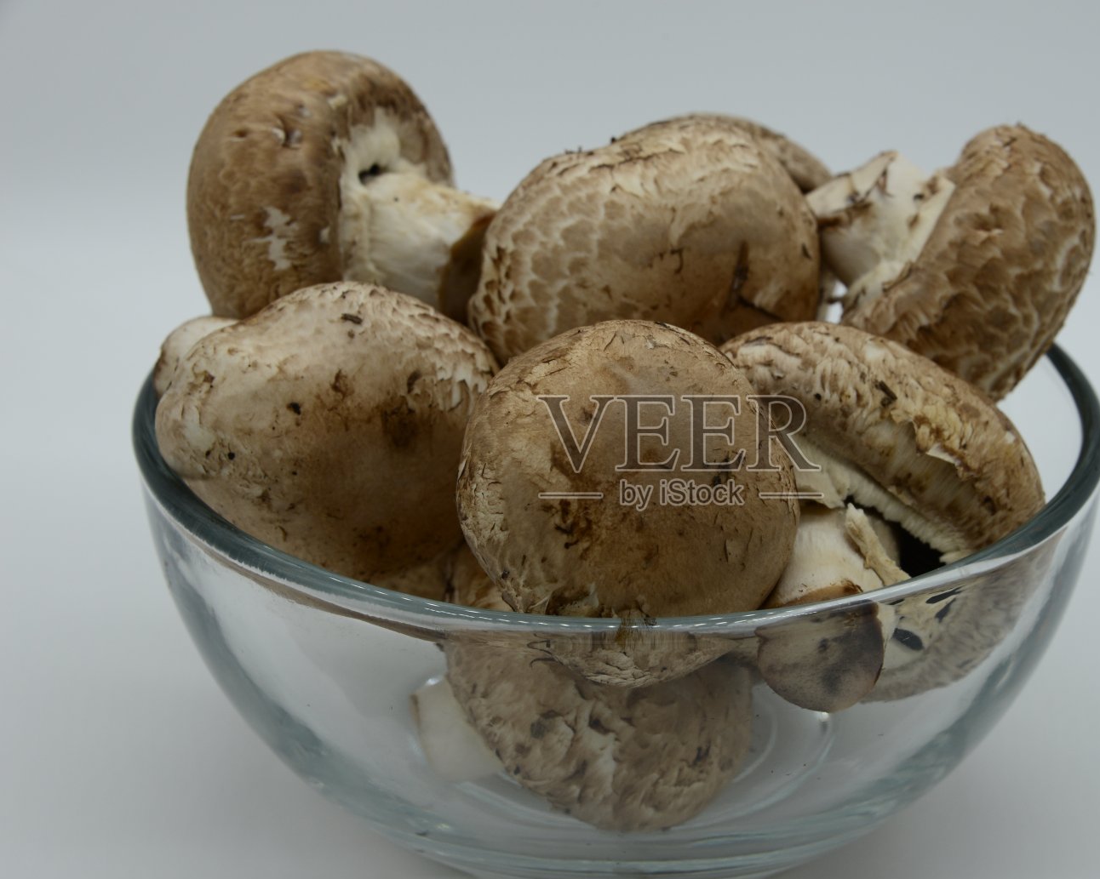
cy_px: 454
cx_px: 680
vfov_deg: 14.4
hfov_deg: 17.9
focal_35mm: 107
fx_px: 3483
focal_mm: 92
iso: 500
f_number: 14
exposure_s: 1/160
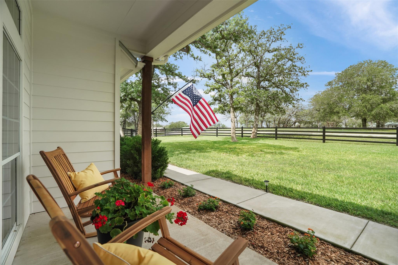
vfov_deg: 73.7
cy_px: 132
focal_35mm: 16
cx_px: 199
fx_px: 177
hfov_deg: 96.7
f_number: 5.6
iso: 640
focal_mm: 16
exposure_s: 1/3200
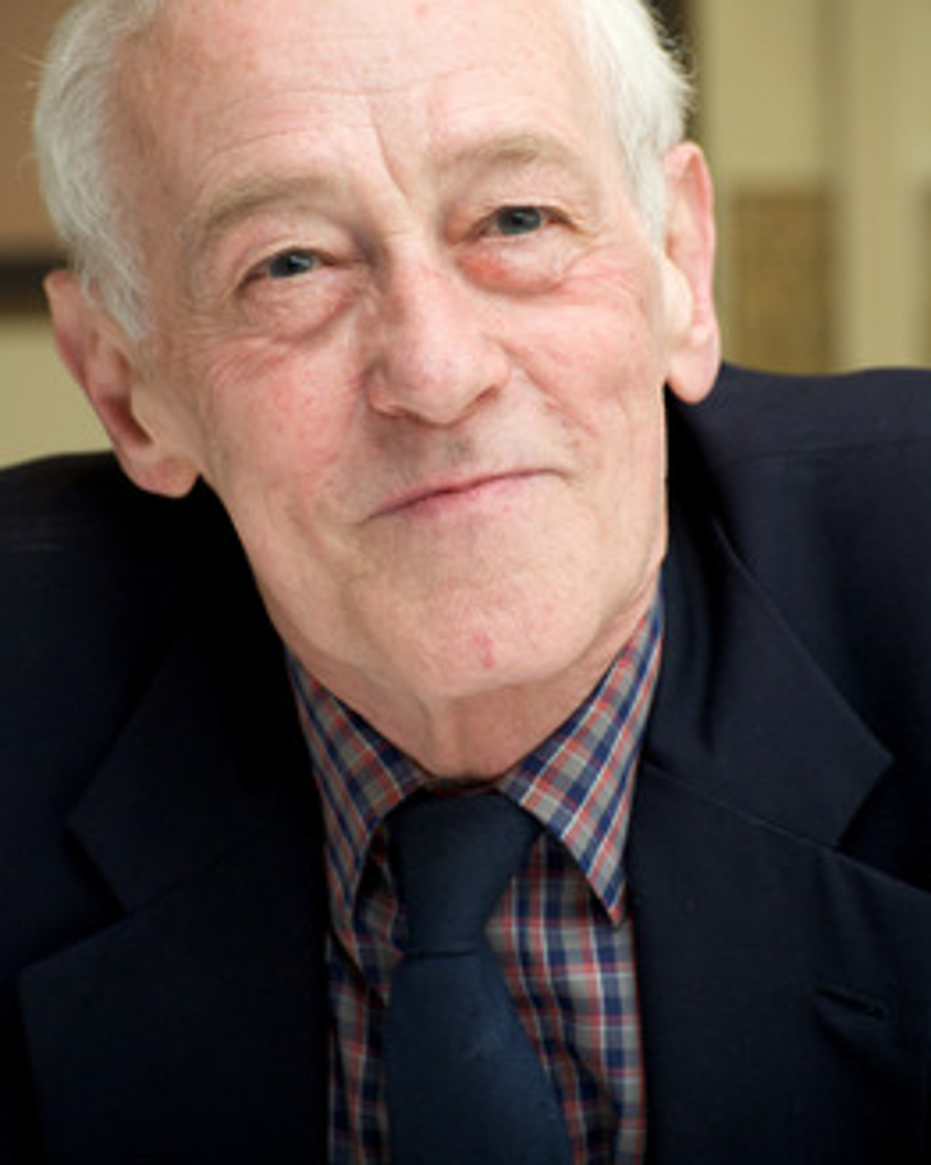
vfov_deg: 12.1
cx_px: 464
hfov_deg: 9.6
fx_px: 5516
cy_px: 469
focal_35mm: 160
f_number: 7.1
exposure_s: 1/60
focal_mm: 140
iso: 400
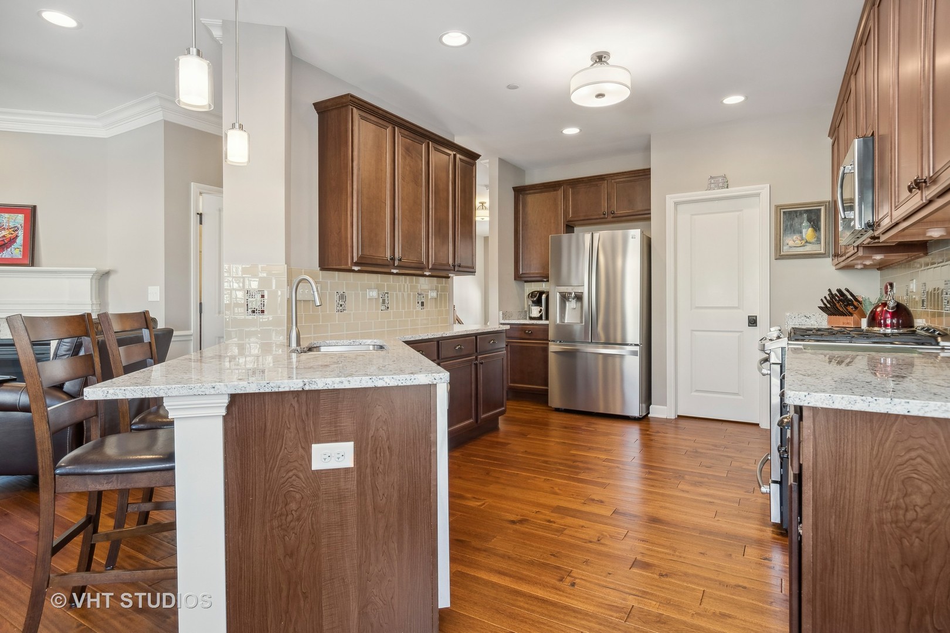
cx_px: 475
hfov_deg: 90.0
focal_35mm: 18
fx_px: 475
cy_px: 316
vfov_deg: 67.4
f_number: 8
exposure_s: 1/20
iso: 320
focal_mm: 12
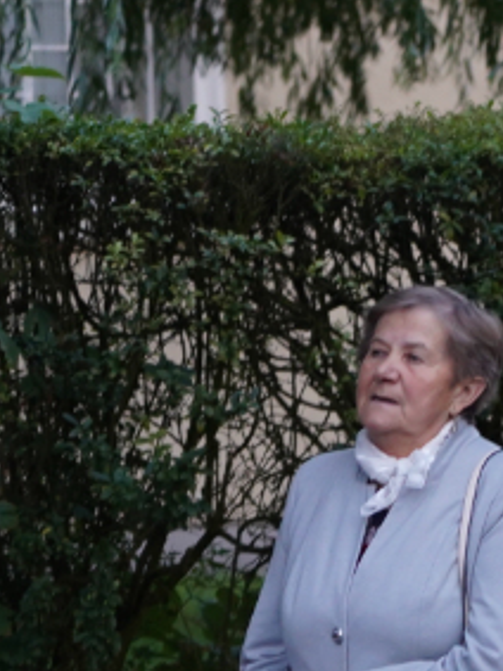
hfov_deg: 3.2
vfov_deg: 4.3
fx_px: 8997
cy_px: 826
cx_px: 636
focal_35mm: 464
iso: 1250
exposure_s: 1/100
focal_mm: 105
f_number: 4
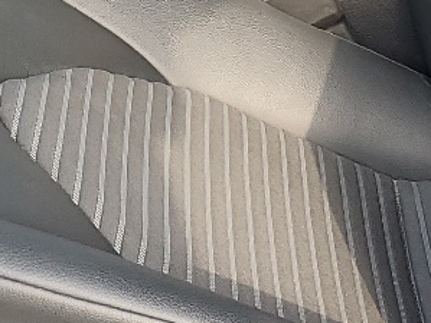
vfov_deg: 10.4
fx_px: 1730
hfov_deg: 13.9
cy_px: -107
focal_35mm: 139
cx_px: -32
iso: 50
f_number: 1.5
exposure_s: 1/294
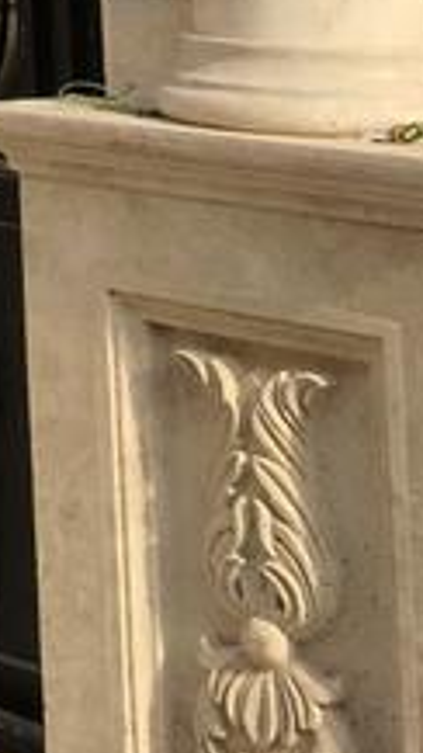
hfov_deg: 7.0
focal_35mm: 140
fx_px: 2793
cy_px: -441
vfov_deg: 14.2
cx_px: -1162
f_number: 2.2
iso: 25
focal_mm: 4.15
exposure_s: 1/1479
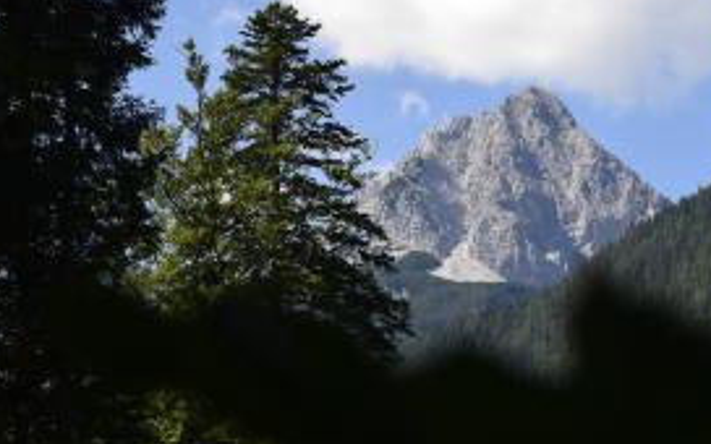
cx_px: 515
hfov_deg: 14.3
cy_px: 176
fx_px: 2829
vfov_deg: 9.0
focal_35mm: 146
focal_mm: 52
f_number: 5.6
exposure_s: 1/4000
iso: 800
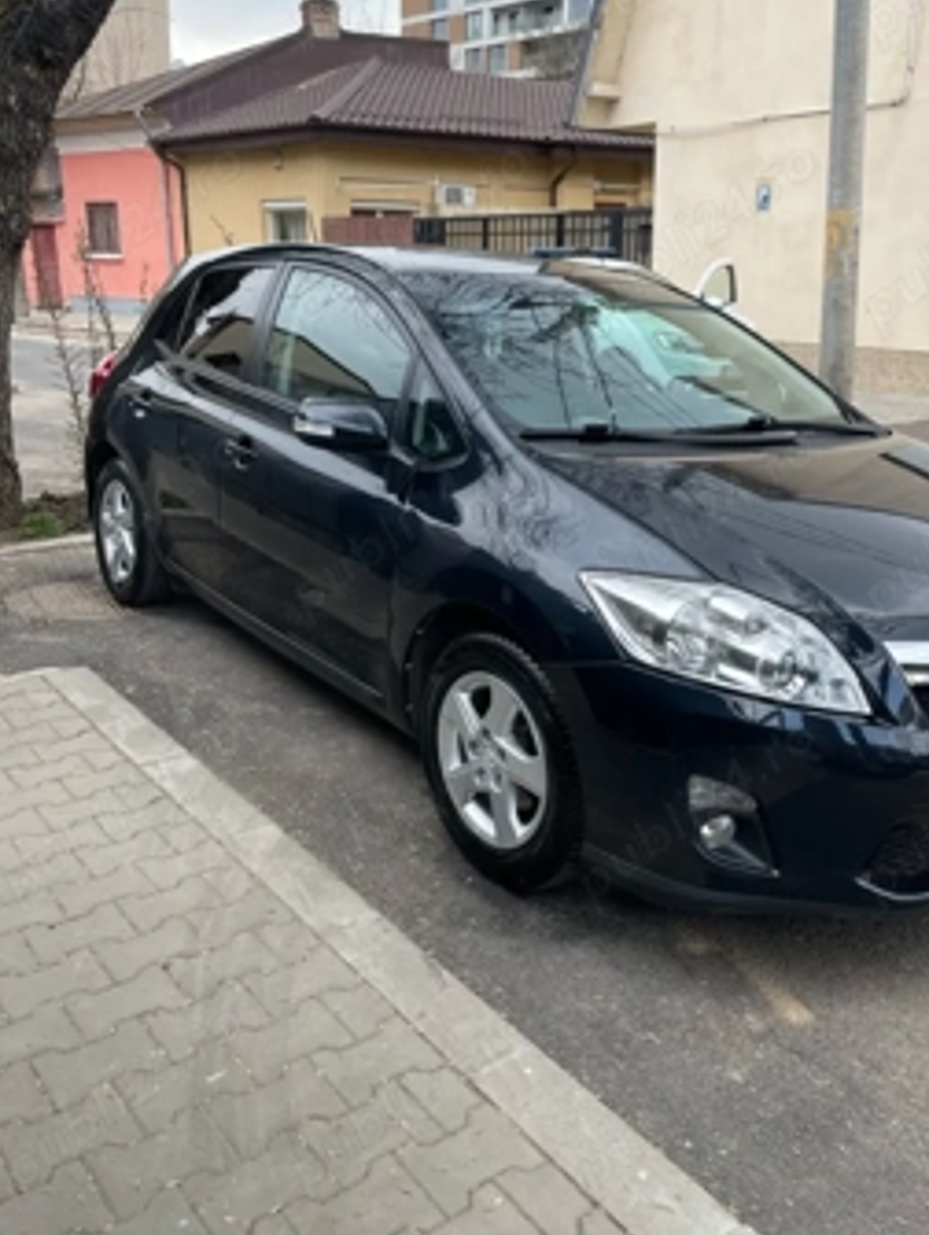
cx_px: 483
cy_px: 568
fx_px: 1107
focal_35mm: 31
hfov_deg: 45.5
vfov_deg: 58.2
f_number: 1.6
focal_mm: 4.2
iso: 32
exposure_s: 1/317
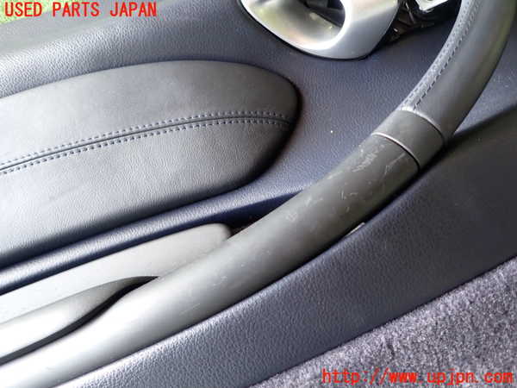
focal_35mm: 25
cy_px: 194
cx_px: 258
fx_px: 373
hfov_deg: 69.4
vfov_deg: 54.9
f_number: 2
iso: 200
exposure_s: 1/50
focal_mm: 4.5
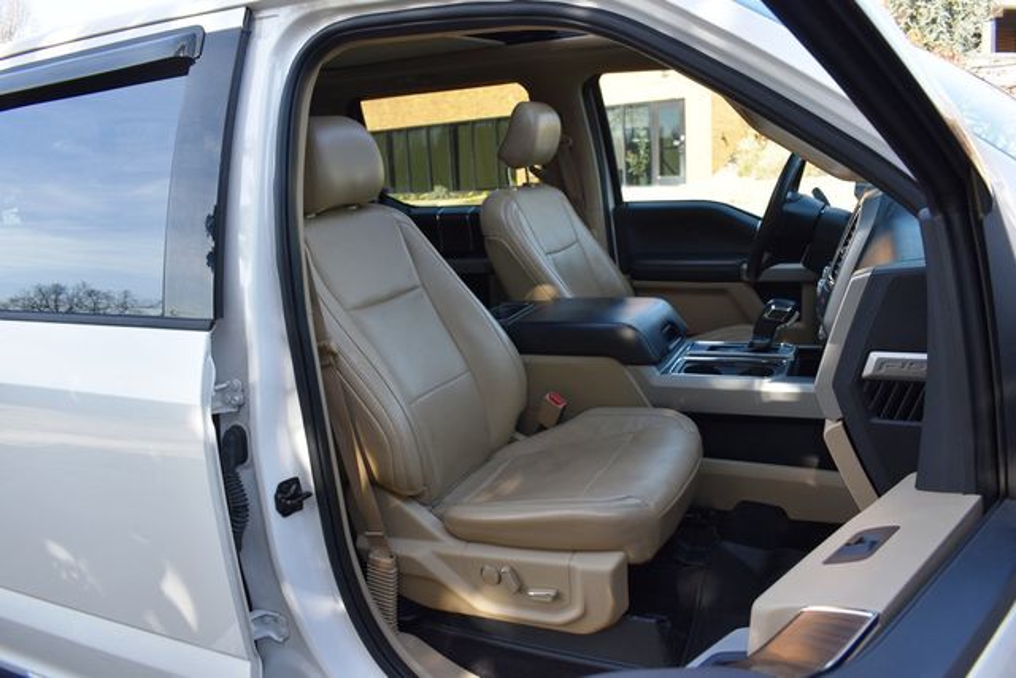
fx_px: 762
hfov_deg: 67.4
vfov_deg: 48.0
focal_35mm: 27
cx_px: 508
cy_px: 339
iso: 220
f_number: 5.6
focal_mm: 18
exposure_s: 1/250
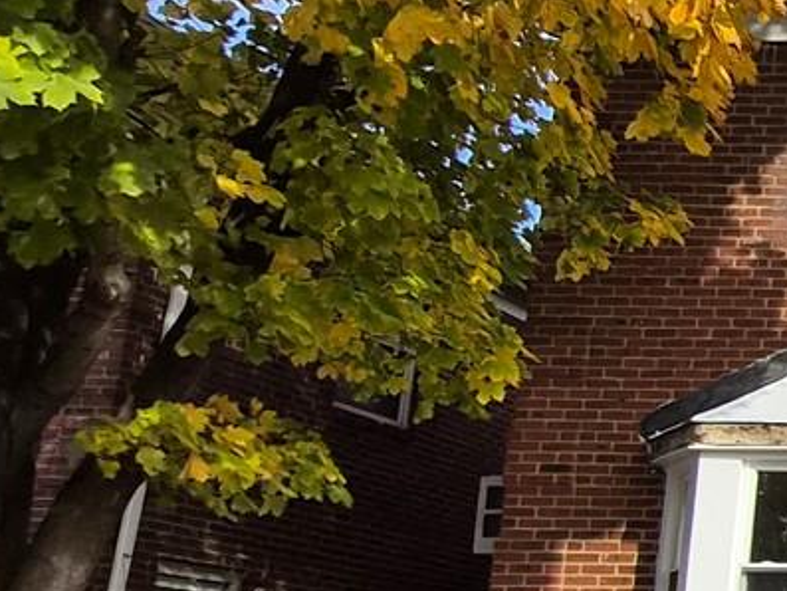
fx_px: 1524
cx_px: 1497
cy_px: 442
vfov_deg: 21.8
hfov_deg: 19.5
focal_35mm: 67
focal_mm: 1.7
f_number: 2.2
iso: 25
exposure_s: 1/874
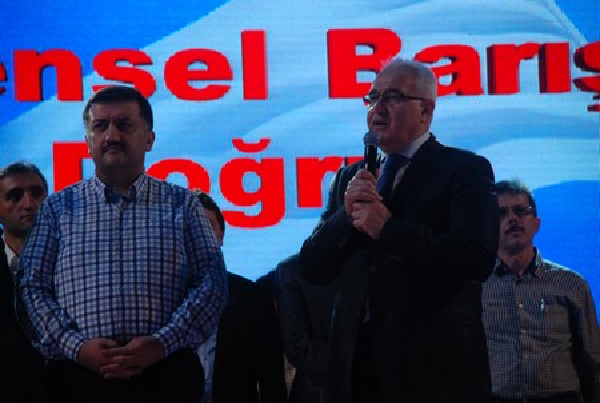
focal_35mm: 202
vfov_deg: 6.8
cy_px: 202
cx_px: 300
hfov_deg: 10.1
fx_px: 3382
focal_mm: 135
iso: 800
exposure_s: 1/160
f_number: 5.6
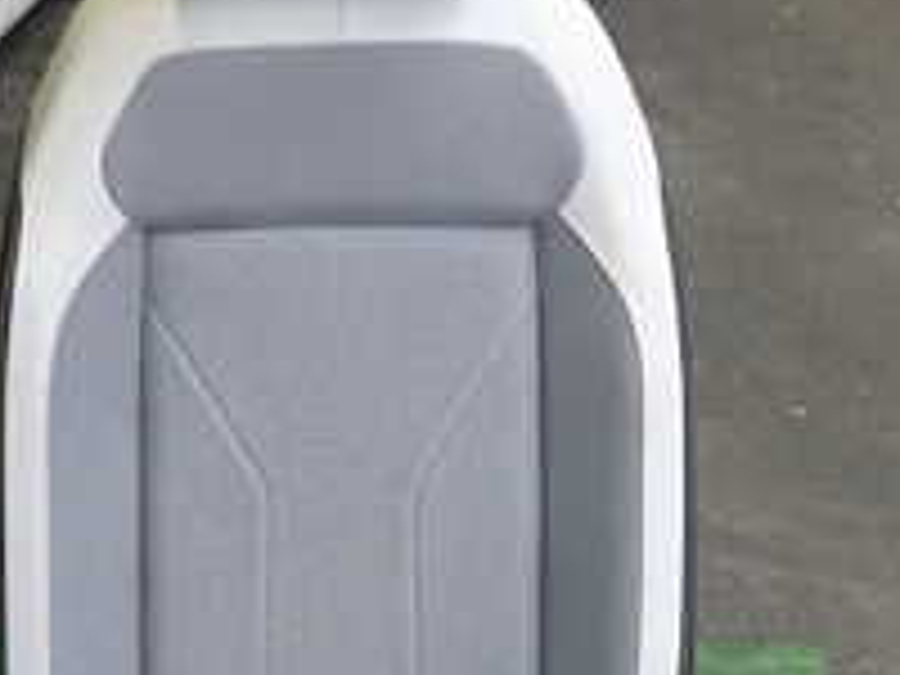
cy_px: 580
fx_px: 2340
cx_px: 320
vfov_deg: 16.2
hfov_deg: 21.7
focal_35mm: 90
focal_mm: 5.4
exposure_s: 1/60
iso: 320
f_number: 2.3
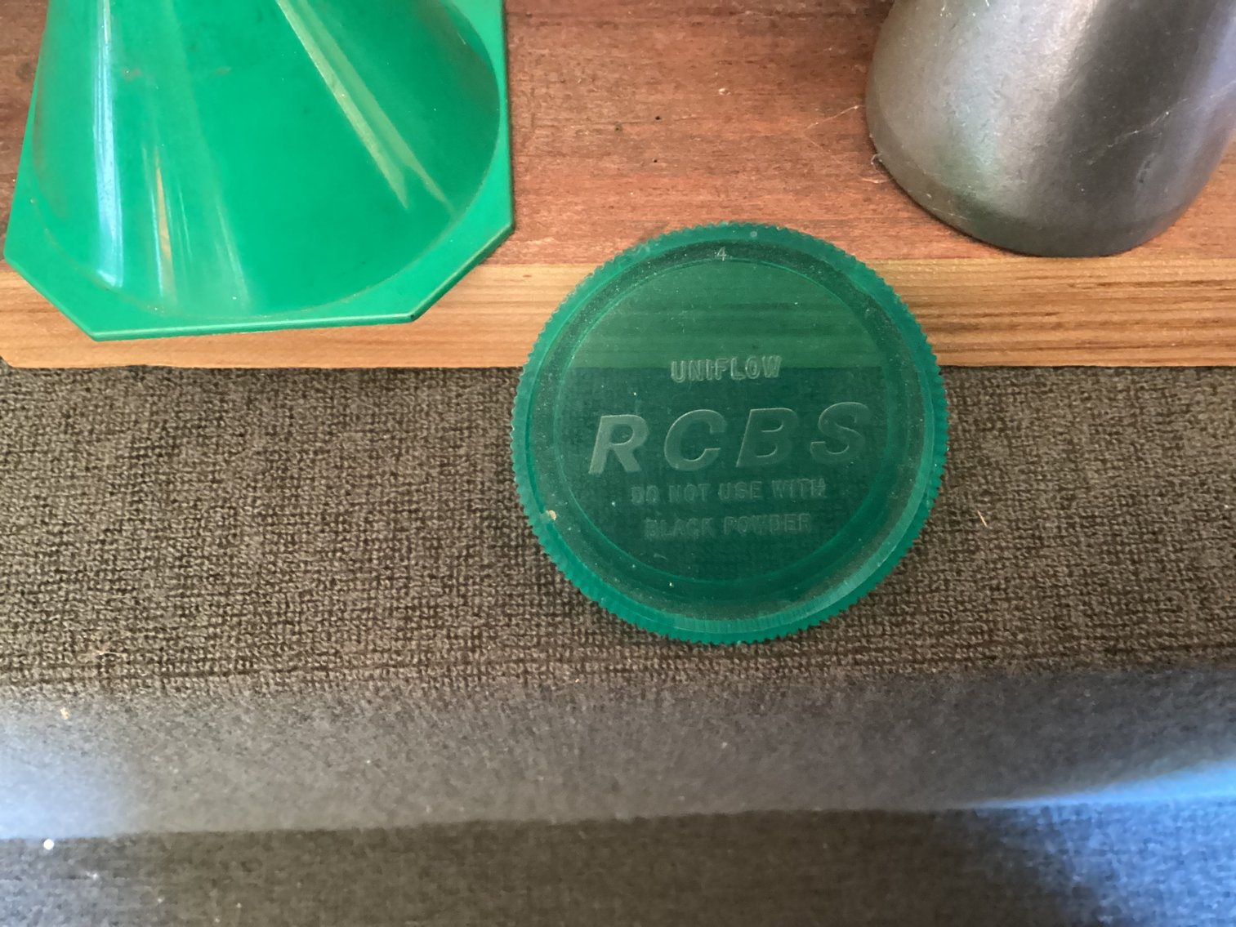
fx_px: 1107
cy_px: 464
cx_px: 618
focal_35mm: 31
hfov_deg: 58.3
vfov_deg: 45.4
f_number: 2.4
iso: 800
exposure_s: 1/25
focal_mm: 3.3
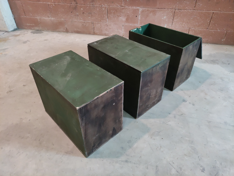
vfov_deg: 54.9
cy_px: 88
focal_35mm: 25
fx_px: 169
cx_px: 117
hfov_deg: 69.4
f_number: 1.89
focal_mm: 5.43
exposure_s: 1/50
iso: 405
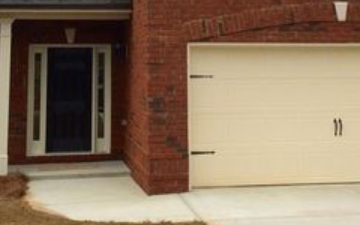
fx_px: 628
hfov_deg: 32.0
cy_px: -15
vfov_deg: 19.5
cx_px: 156
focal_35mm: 64
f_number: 2.2
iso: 32
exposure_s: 1/1786
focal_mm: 4.15
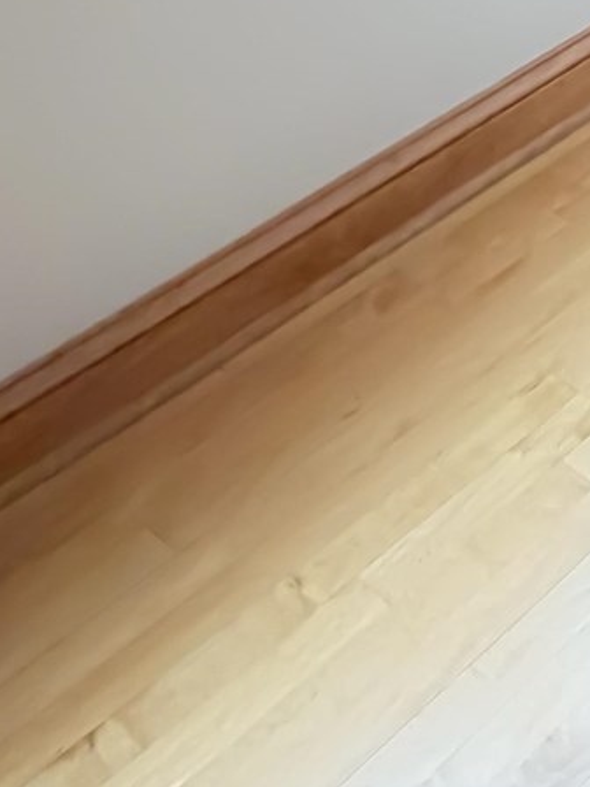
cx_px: 1138
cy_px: -699
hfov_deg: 16.3
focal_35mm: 72
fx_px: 1636
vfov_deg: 19.1
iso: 500
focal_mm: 2.22
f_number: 2.2
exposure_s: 1/60
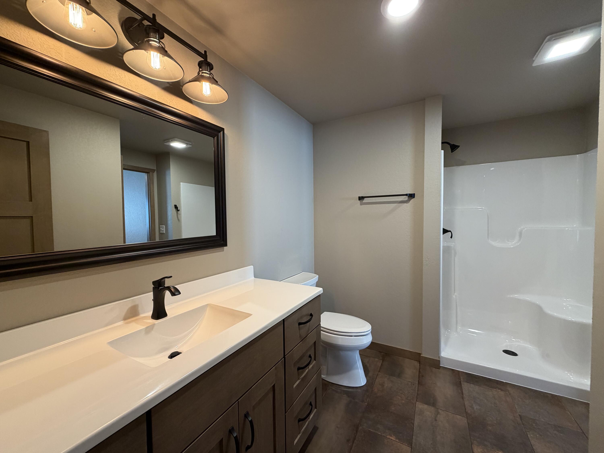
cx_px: 302
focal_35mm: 14
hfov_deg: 102.1
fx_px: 244
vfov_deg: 85.7
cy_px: 226
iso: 160
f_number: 2.2
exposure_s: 1/60
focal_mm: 2.22
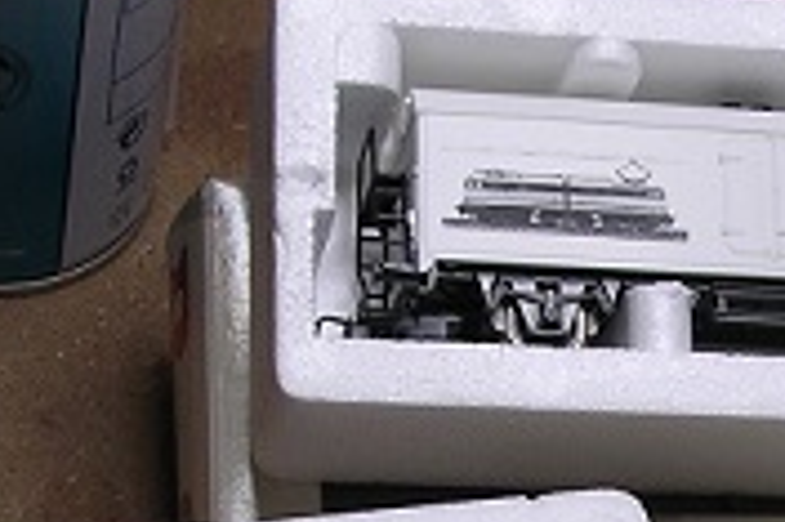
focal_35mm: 129
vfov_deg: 10.4
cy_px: 613
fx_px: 2810
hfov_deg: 15.7
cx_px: 731
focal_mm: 5.8
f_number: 2.8
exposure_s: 1/67.9
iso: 100
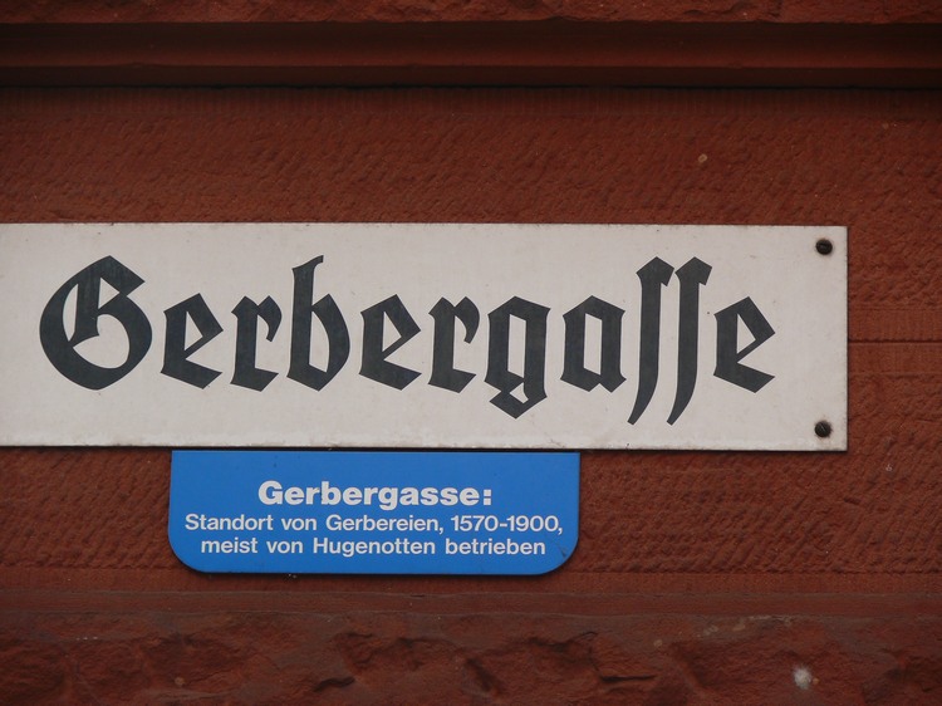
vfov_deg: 7.5
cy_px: 353
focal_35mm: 199
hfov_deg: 9.9
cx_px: 471
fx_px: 5414
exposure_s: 1/100
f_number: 3.6
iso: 100
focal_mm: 42
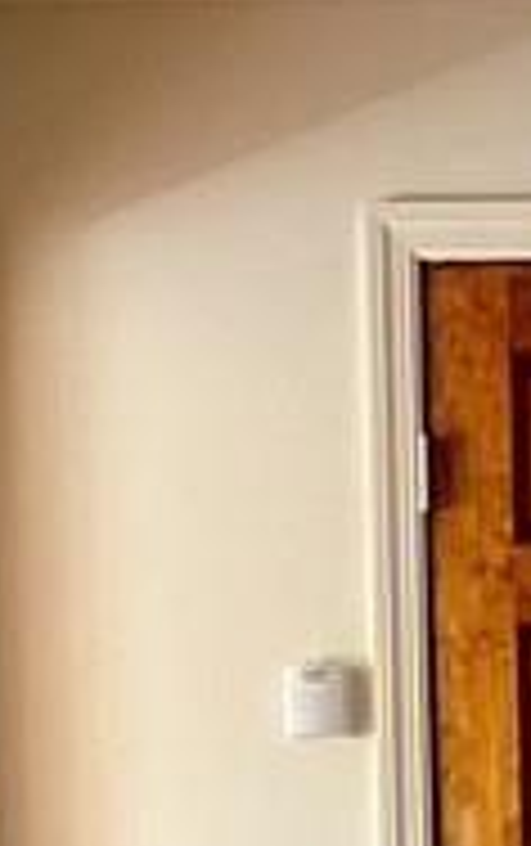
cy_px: 1566
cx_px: 1026
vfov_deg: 12.6
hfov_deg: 8.4
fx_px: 3463
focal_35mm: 150
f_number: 1.6
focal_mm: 5.1
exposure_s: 1/40
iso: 400
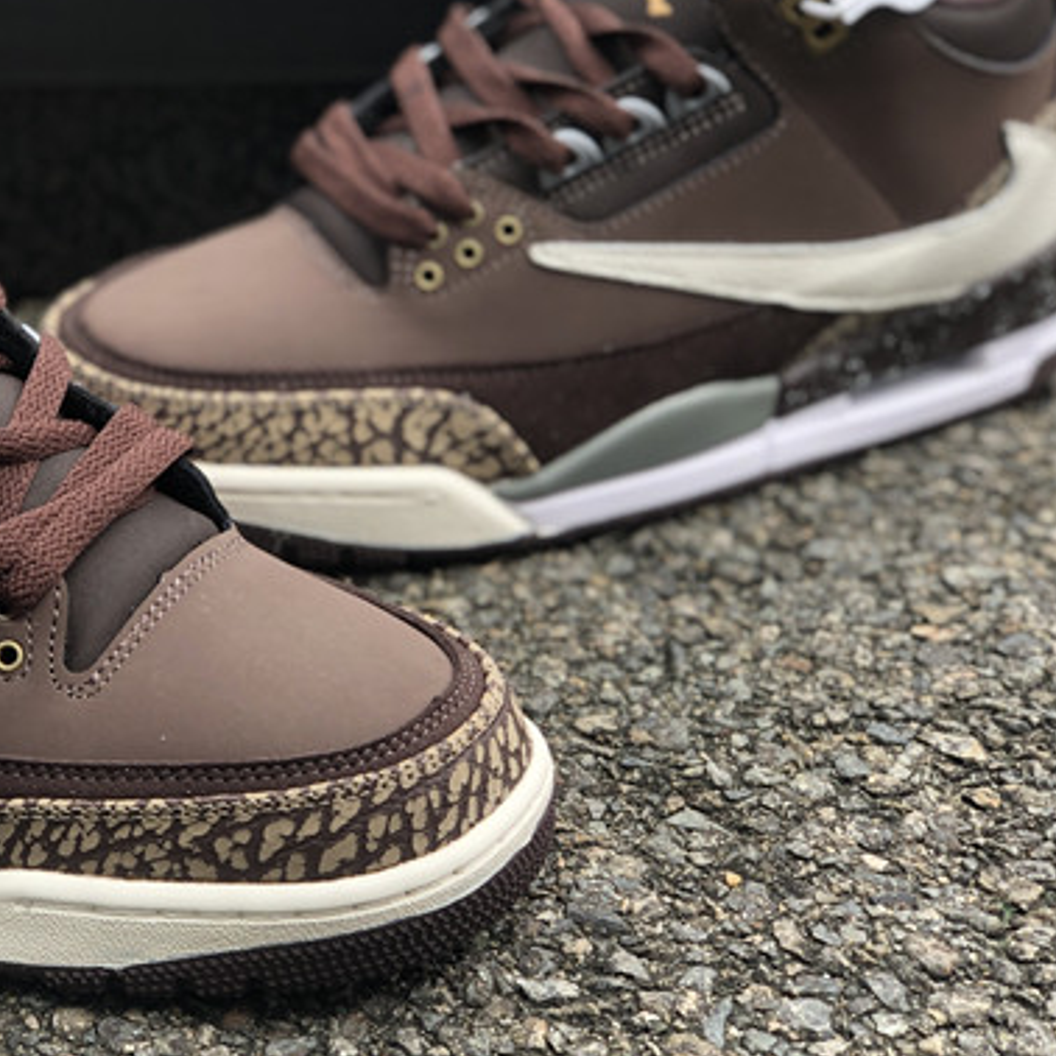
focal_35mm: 90
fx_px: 3106
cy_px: 420
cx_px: 207
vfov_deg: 19.3
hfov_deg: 19.1
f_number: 2.4
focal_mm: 6
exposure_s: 1/190
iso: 16
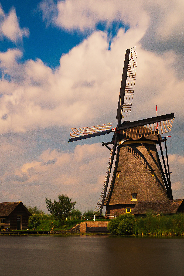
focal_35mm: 64
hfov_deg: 21.2
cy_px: 139
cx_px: 110
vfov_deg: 31.4
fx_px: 491
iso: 100
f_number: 22
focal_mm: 28
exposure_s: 20
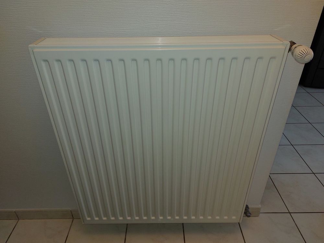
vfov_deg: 54.9
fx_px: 234
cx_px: 162
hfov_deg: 69.4
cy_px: 122
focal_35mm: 25
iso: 160
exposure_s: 1/120
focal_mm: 5.23
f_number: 1.8
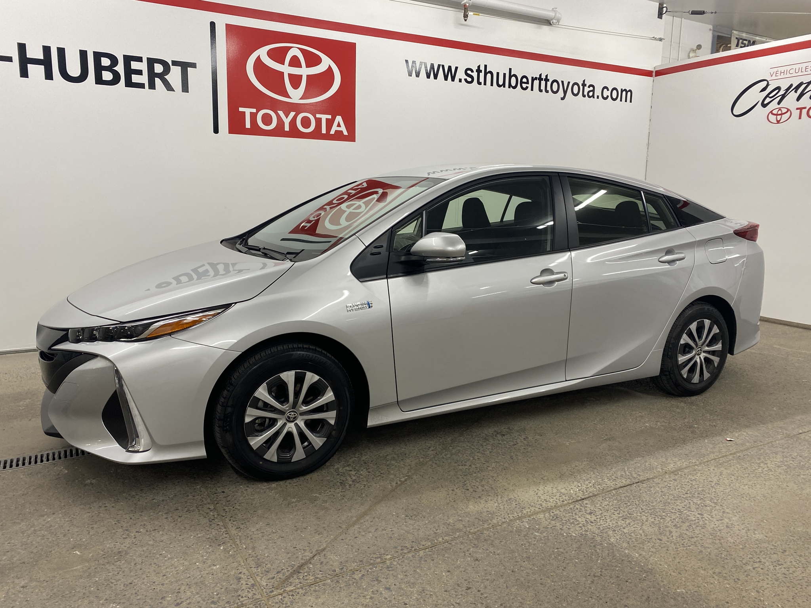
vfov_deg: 53.1
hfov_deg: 67.3
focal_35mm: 26
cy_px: 304
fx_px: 609
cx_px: 406
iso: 100
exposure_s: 1/121
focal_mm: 4.25
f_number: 1.8
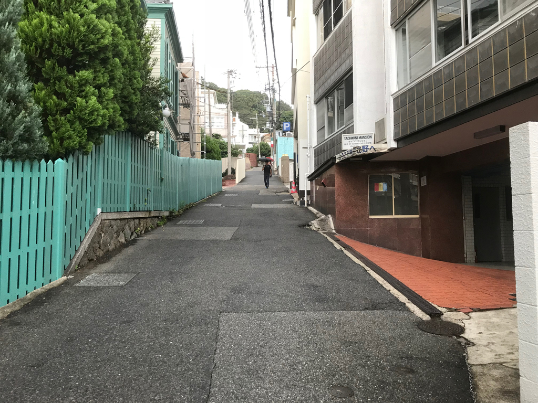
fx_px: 435
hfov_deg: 63.4
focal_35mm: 28
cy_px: 202
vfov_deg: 49.7
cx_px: 269
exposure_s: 1/40
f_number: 1.8
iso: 25
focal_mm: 3.99
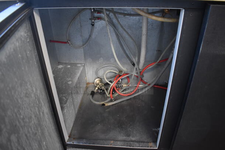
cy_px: 75
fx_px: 169
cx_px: 112
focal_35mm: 27
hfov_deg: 67.3
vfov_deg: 48.0
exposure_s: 1/125
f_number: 3.5
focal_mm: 18
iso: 3200
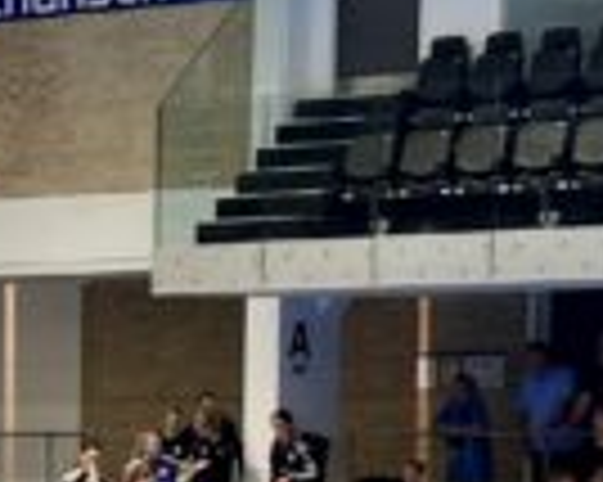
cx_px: -446
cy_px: 878
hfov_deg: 7.7
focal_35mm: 244
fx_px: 4351
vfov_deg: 6.2
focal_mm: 6.86
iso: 125
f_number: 1.78
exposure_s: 1/100
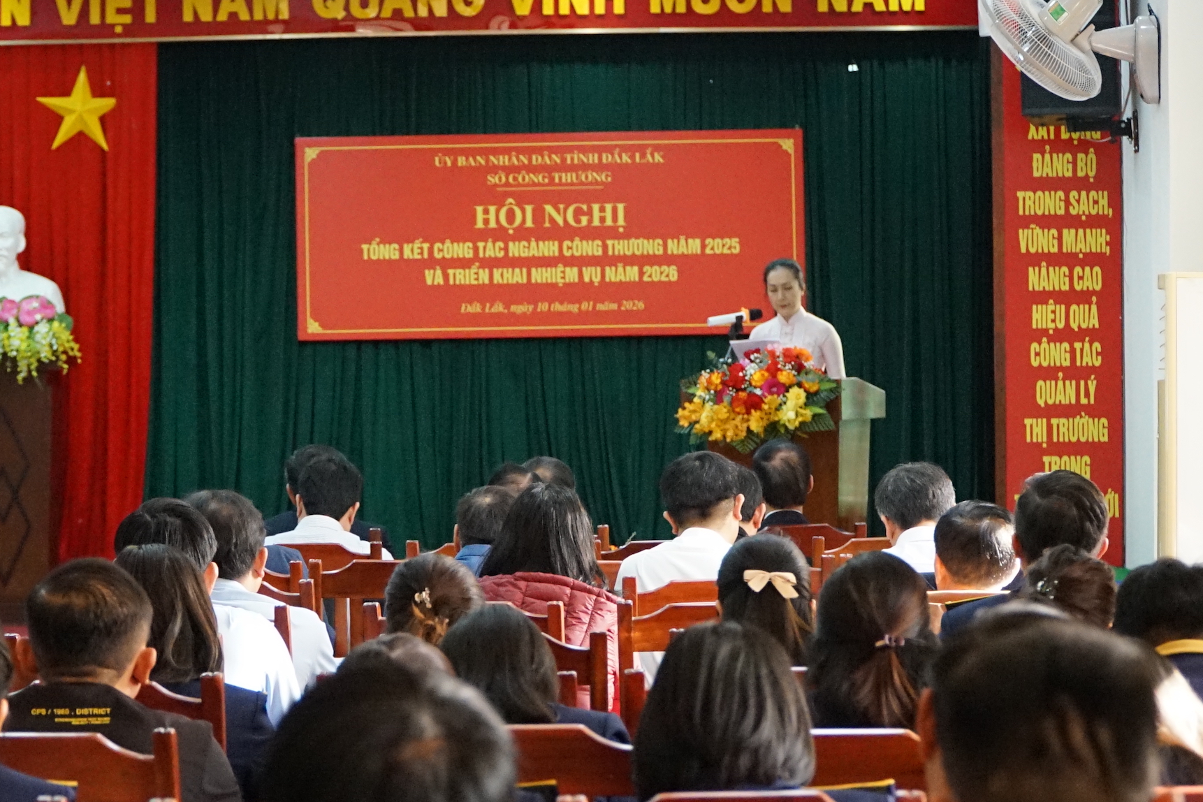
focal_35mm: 111
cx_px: 418
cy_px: 500
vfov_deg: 12.3
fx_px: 3709
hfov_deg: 18.4
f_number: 4
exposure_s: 1/500
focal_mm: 57
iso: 6400
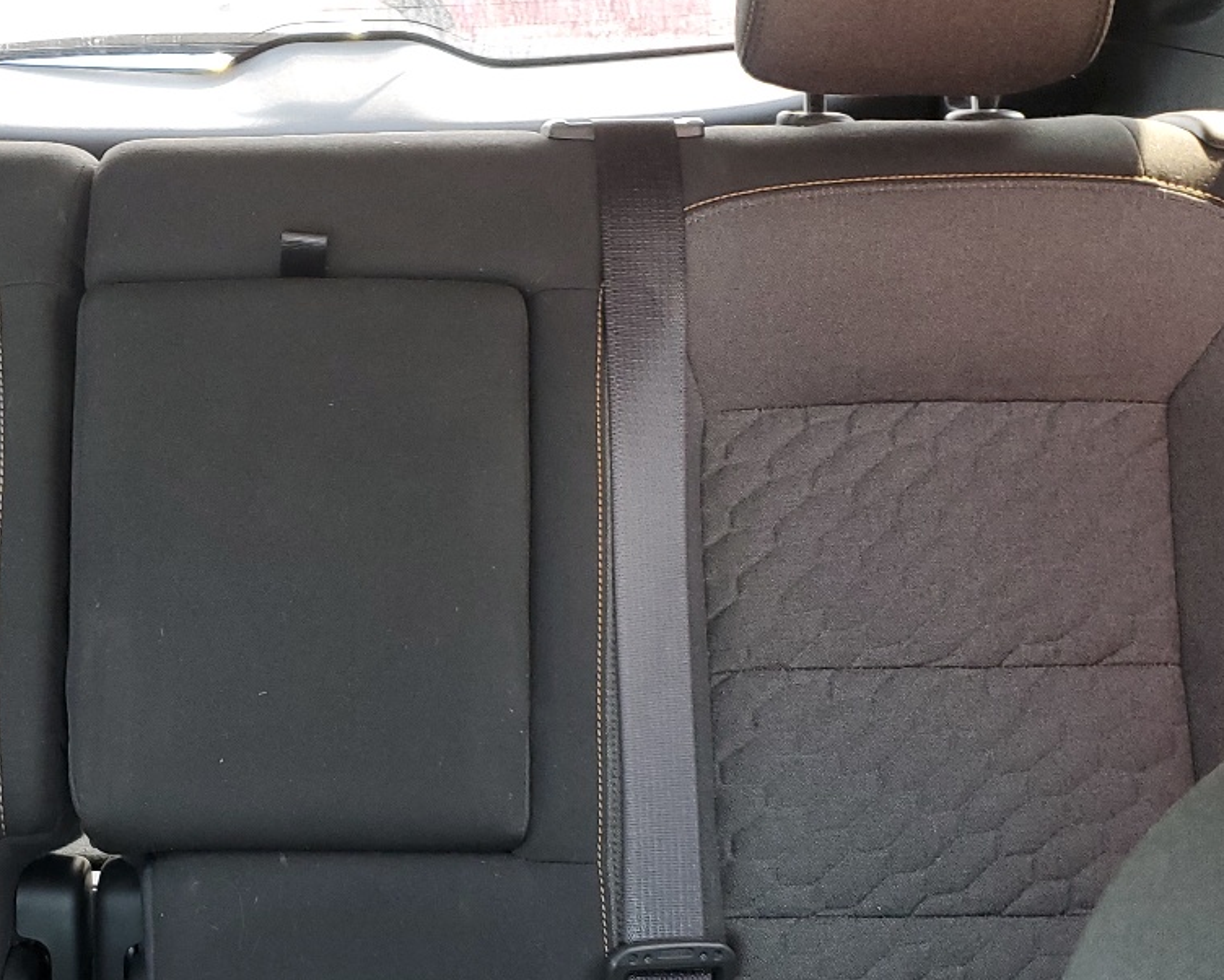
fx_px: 1957
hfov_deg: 33.8
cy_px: 628
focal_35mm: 54
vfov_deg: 28.0
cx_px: 270
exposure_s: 1/60.2
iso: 93
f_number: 1.5
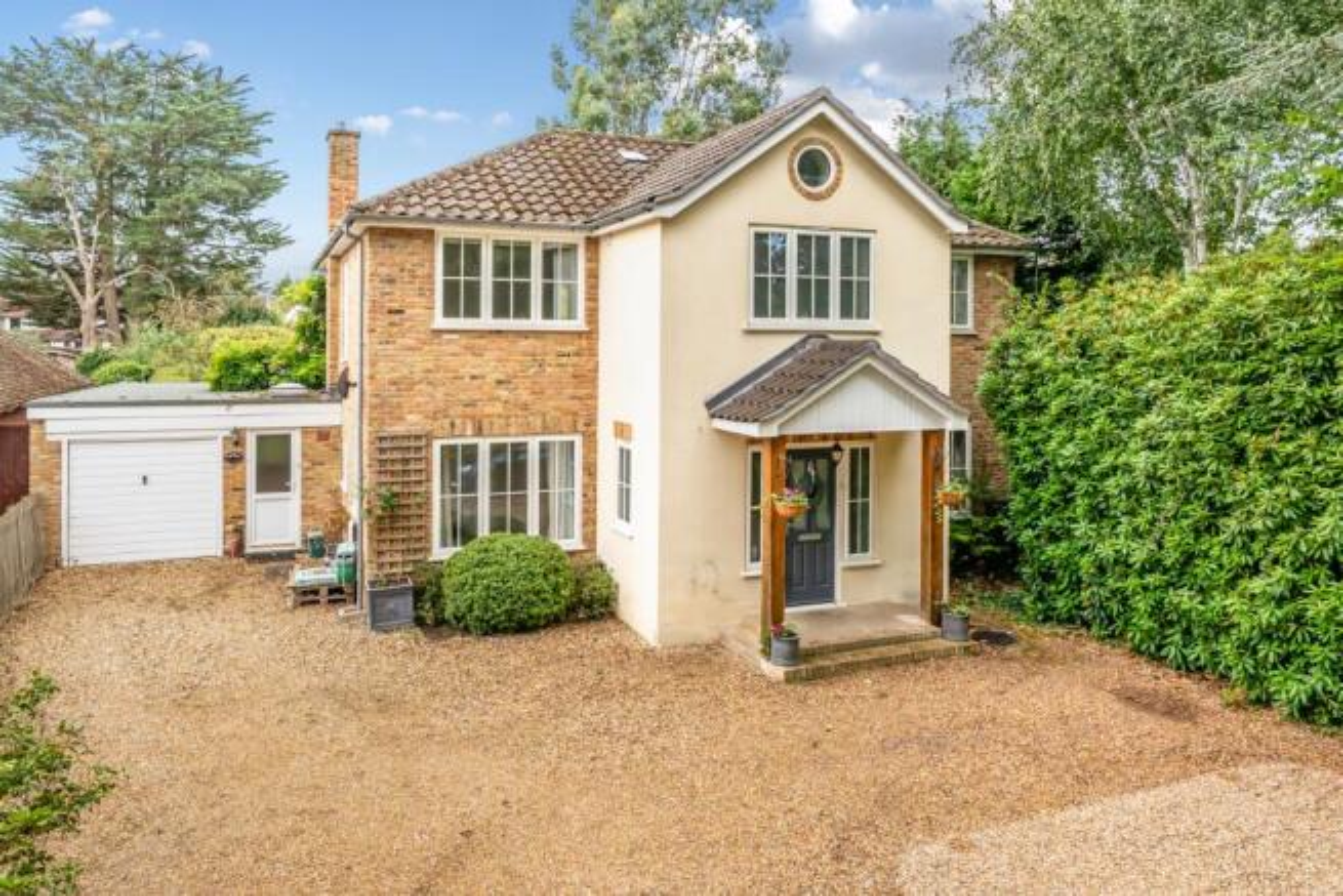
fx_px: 895
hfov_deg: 73.7
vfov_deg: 53.2
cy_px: 448
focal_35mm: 24
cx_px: 672
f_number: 8
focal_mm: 16
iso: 400
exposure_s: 1/200
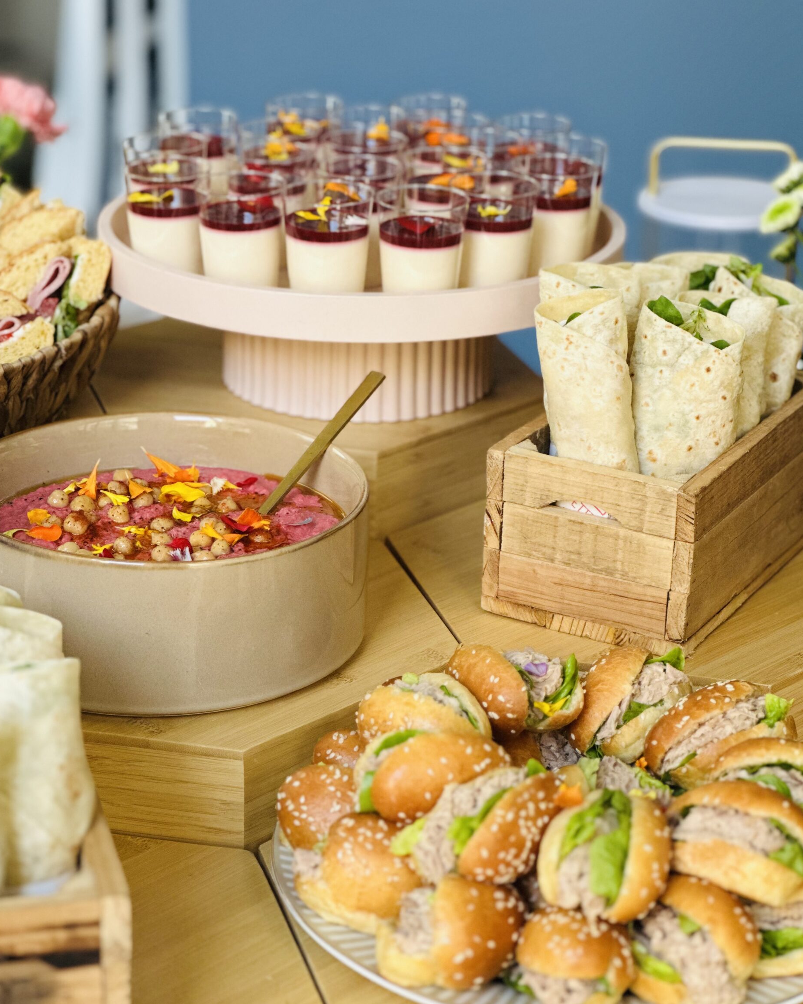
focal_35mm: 83
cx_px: 406
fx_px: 2465
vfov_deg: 23.0
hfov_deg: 18.5
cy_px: 457
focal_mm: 9
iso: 250
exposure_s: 1/98
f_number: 2.8
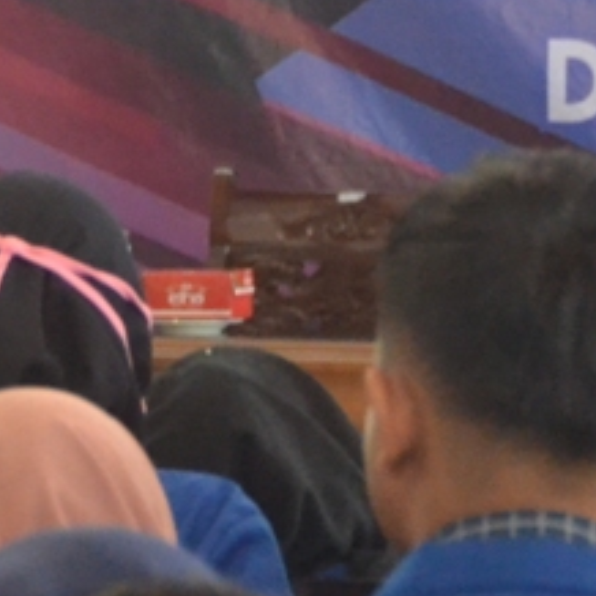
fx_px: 9175
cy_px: 8
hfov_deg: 3.7
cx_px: 139
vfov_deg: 3.7
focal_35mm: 471
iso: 2800
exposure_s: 1/60
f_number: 5
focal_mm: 70
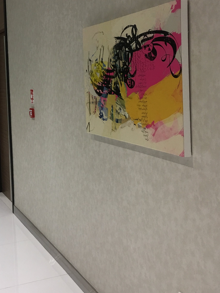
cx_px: 56
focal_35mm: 48
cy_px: 107
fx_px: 407
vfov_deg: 39.4
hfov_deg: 29.8
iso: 50
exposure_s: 1/33
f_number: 2.2
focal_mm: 4.15
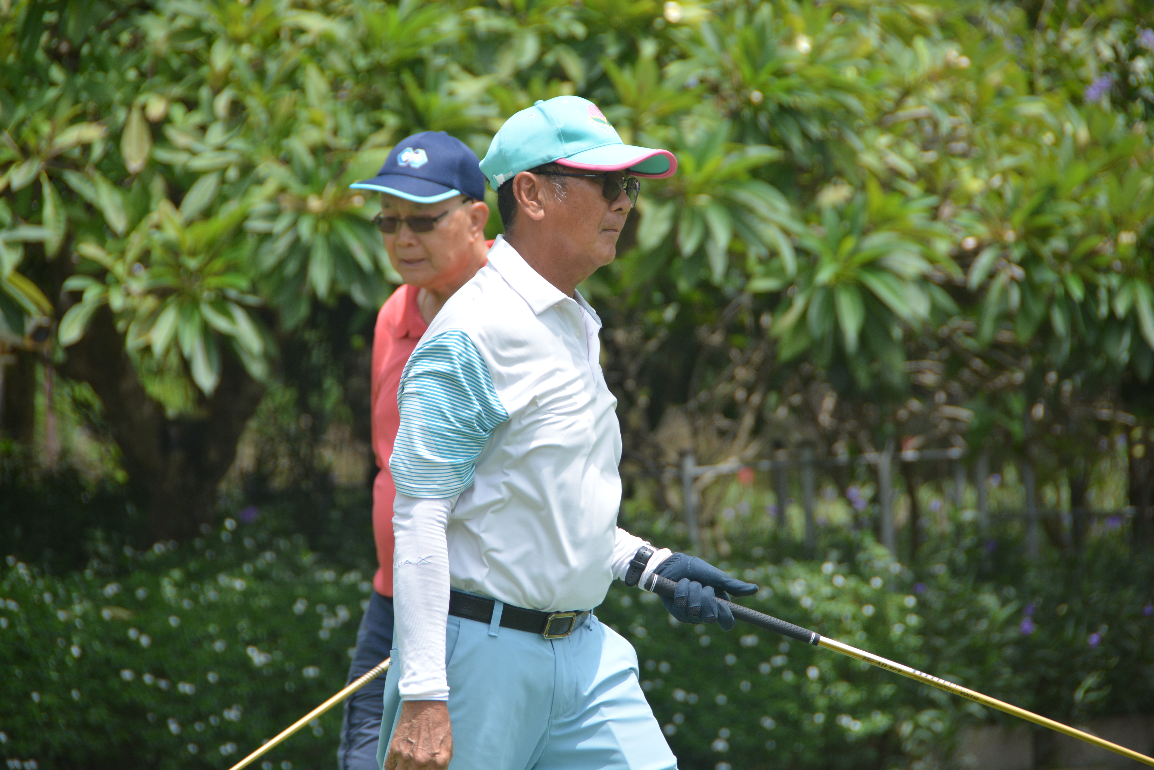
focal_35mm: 225
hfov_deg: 9.1
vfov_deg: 6.1
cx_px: 577
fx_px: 7214
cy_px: 385
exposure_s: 1/1000
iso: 400
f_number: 5.6
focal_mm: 150
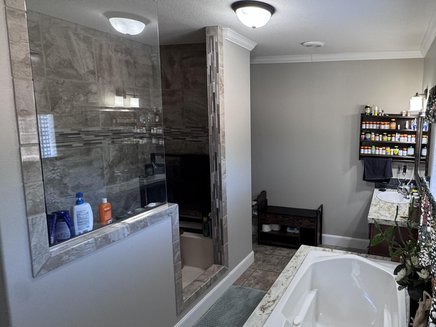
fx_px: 290
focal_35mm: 23
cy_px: 154
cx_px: 318
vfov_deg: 58.9
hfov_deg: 69.9
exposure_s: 1/60
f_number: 2.2
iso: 200
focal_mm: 2.22
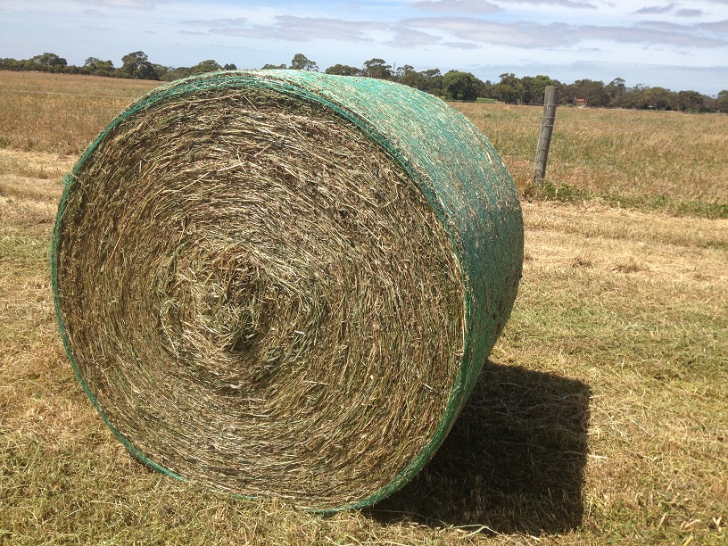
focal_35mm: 35
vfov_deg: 40.7
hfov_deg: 52.6
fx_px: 736
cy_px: 273
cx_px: 364
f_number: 2.4
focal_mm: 4.28
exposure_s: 1/1972
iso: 50
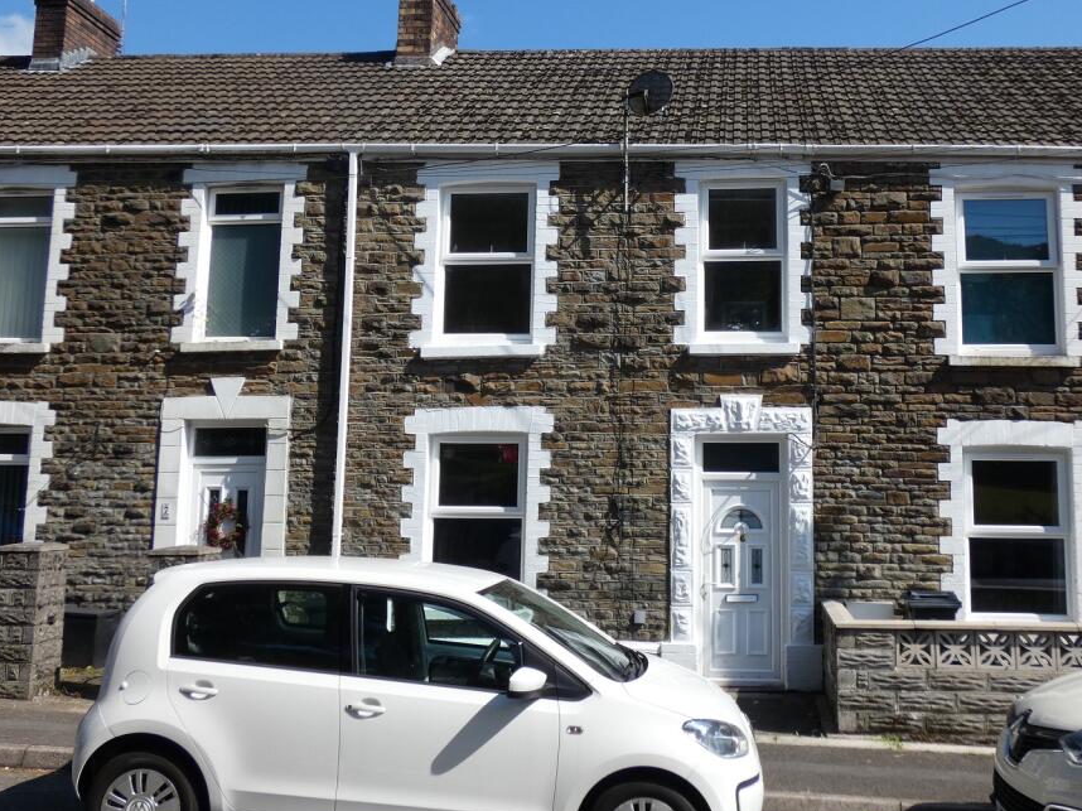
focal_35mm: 37
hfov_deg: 50.0
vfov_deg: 38.6
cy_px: 342
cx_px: 619
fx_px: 1156
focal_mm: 5.5
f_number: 3.5
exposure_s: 1/1000
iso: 80
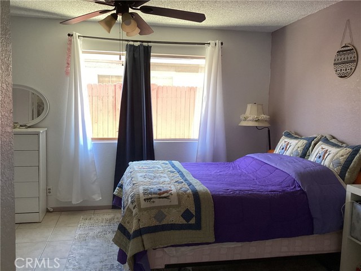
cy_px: 136
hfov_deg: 58.4
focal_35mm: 31
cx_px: 180
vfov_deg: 45.4
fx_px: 323
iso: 125
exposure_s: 1/60
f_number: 2.4
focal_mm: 3.3
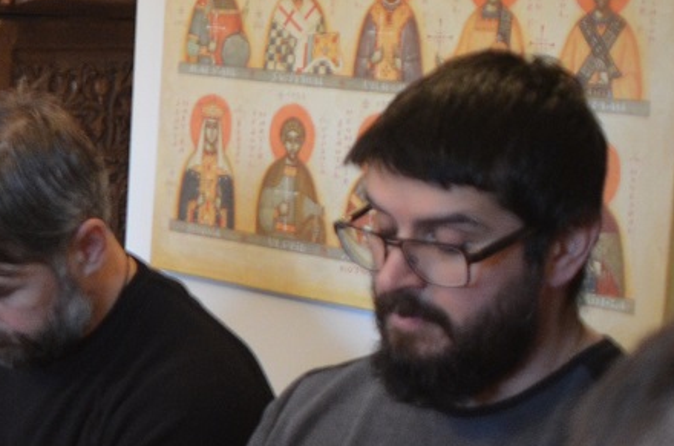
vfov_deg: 10.4
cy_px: 257
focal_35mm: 131
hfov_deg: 13.8
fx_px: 2446
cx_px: -571
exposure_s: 1/40
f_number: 3
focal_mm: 20
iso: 800
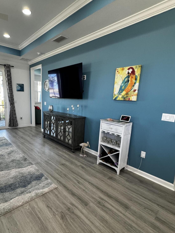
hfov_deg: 67.9
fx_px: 128
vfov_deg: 84.6
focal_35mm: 19
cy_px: 121
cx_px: 69
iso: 250
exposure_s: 1/120
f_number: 2.2
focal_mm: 2.22
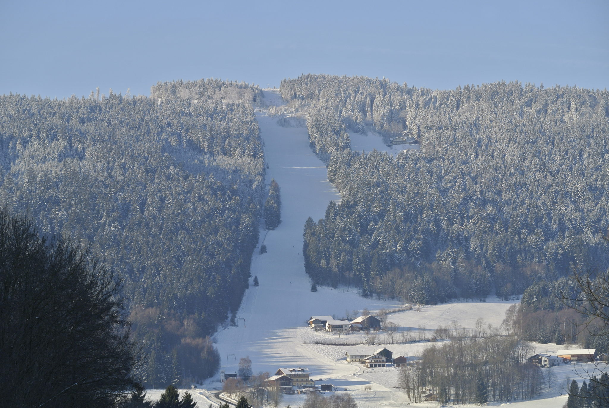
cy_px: 204
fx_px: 2507
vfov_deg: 9.3
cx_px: 304
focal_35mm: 148
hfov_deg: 13.9
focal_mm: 55.1
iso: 110
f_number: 5.6
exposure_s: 1/400
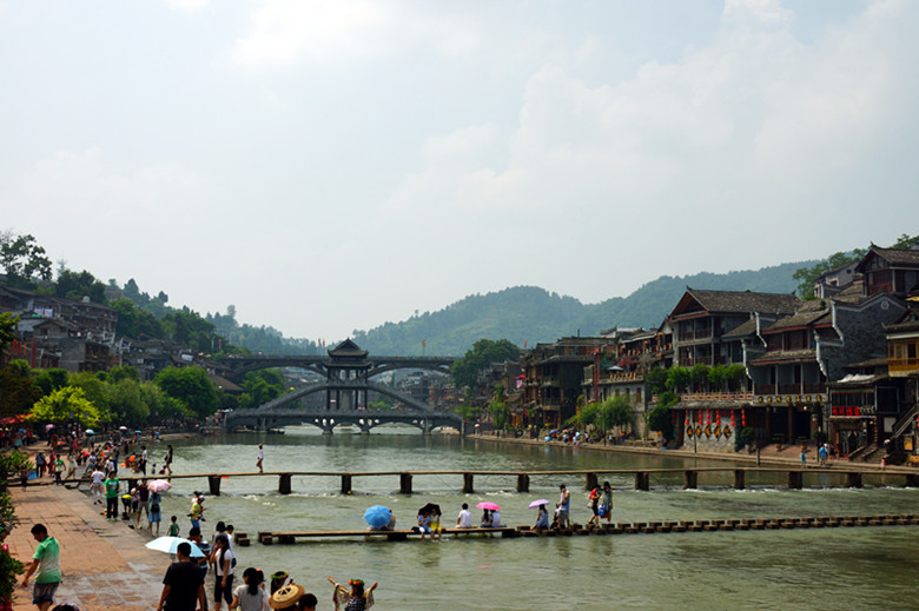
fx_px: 1071
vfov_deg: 31.9
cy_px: 306
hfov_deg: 46.4
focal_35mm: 42
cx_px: 460
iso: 100
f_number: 13
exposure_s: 1/125
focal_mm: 28
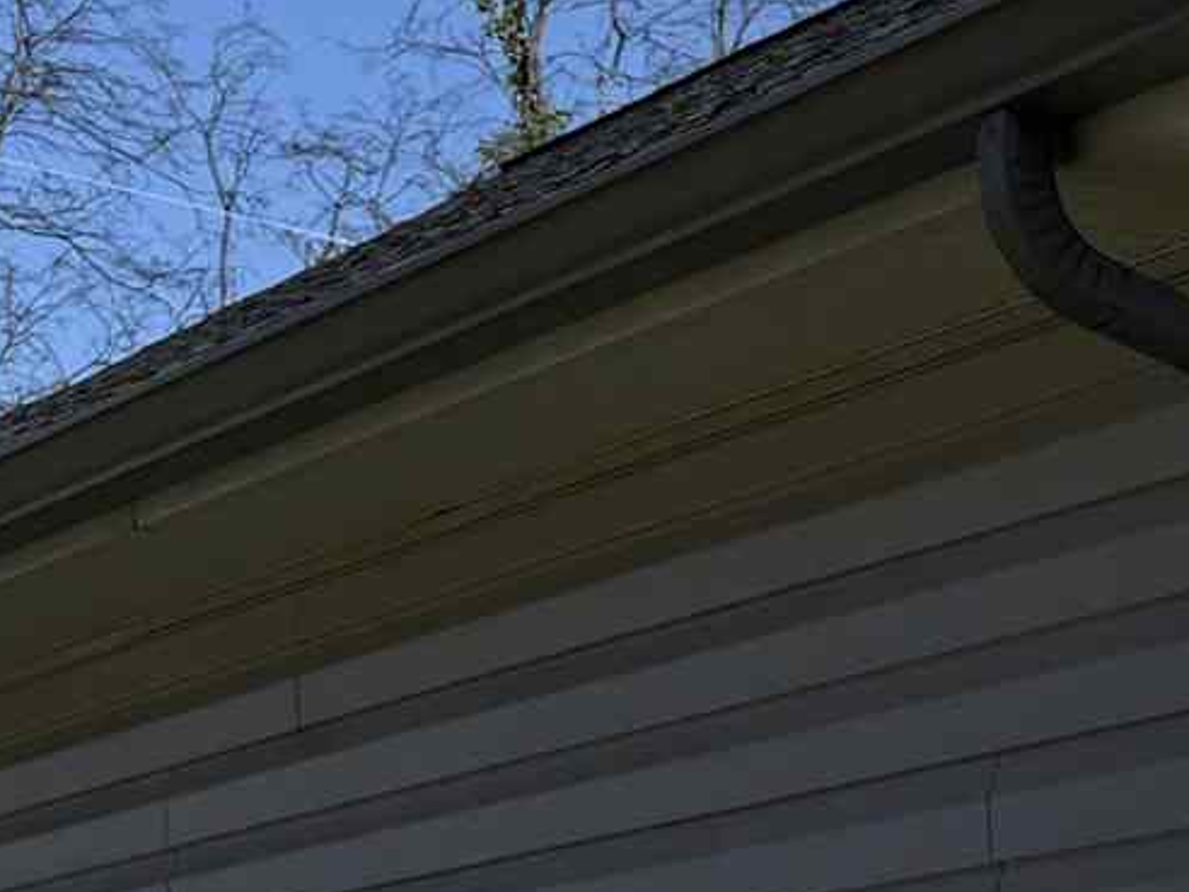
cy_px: 1661
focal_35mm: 150
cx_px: 2025
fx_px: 5152
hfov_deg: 12.2
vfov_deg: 9.4
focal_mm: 6.76
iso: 80
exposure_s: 1/10309
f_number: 1.78
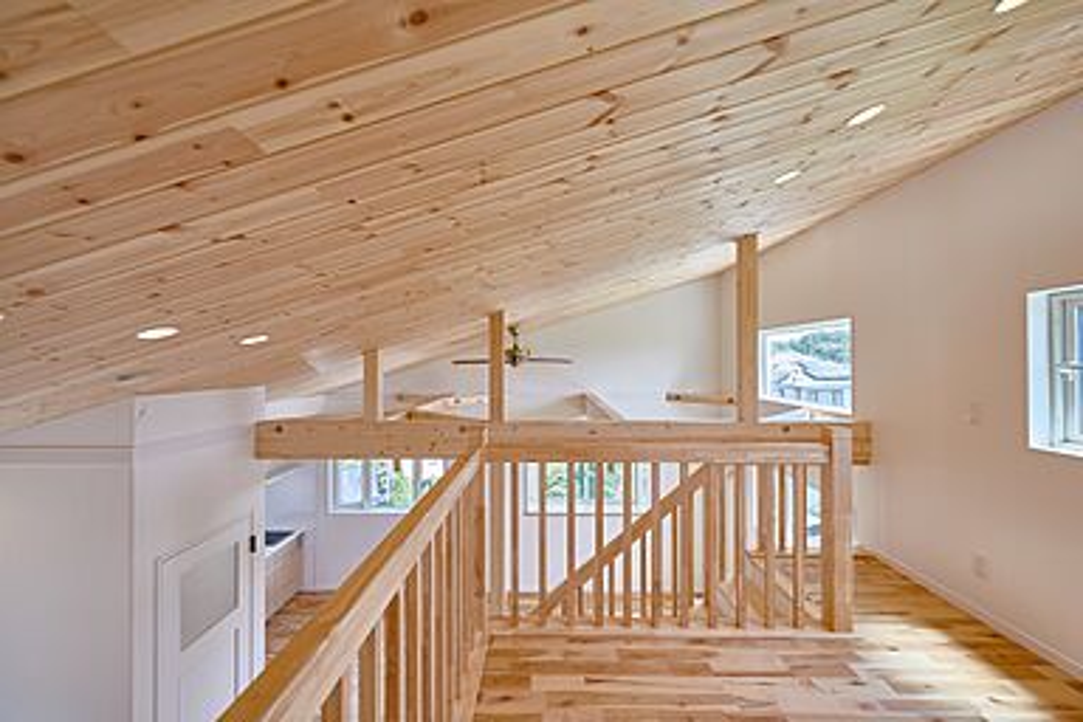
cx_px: 542
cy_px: 361
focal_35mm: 14
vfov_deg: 81.2
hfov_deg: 104.3
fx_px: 421
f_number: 6.3
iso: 250
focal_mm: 14
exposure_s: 1/100
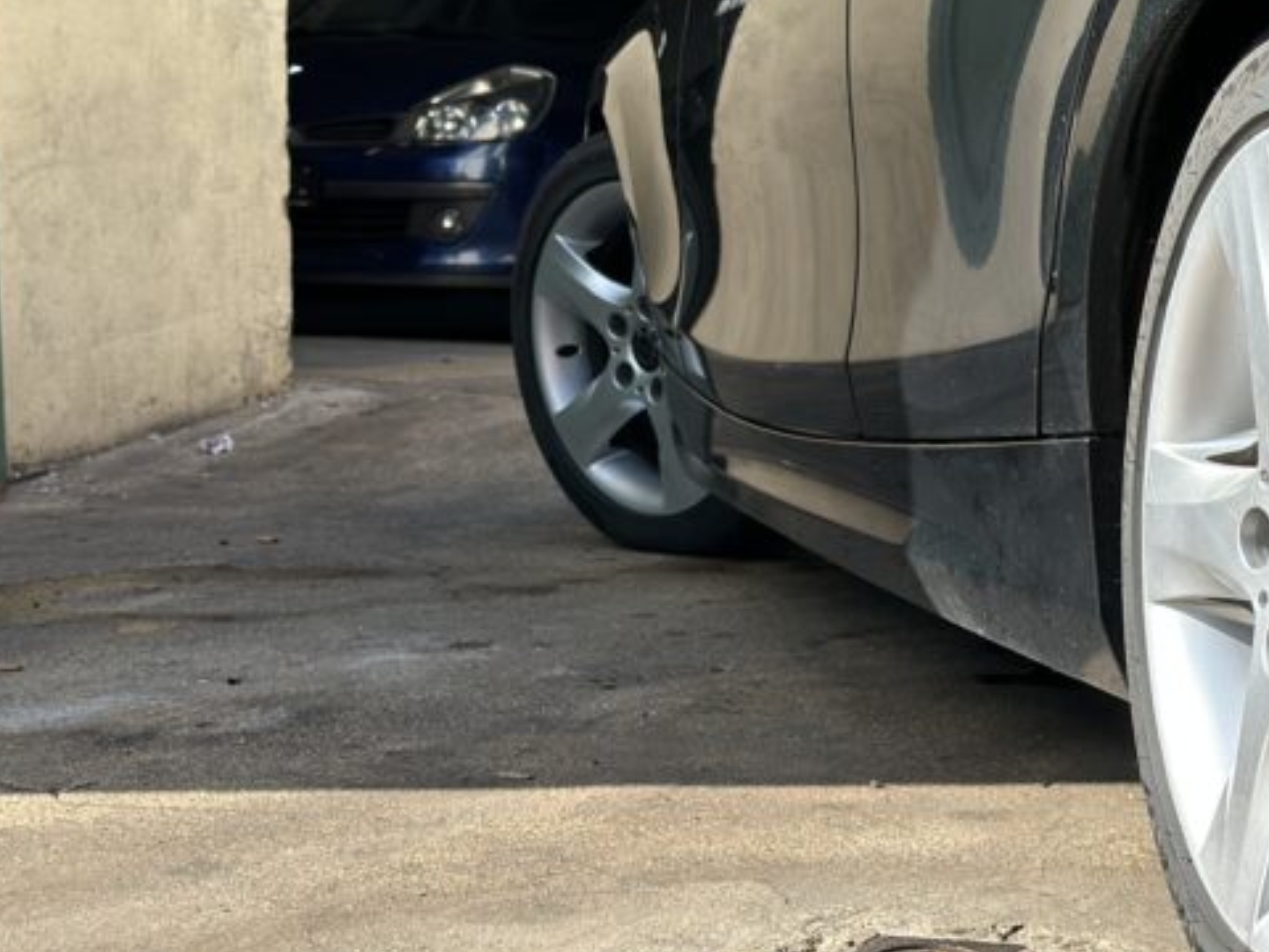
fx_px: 2933
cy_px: 513
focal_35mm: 80
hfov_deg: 24.1
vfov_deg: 18.4
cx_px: 954
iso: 64
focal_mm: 6.86
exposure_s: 1/1395
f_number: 1.78
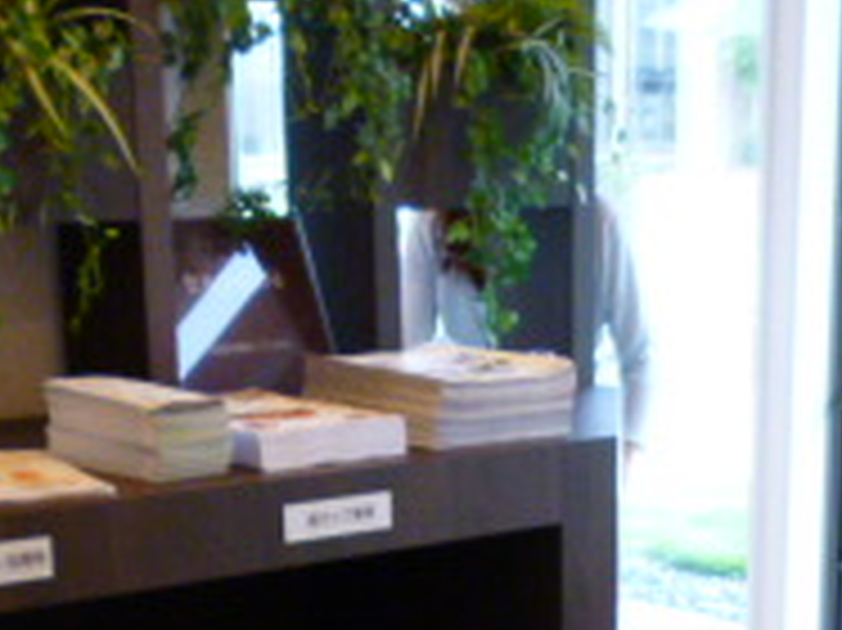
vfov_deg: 14.2
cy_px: 1008
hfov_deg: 20.1
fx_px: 2334
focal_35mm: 96
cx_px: 747
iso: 400
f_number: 3.1
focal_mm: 5
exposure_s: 1/50
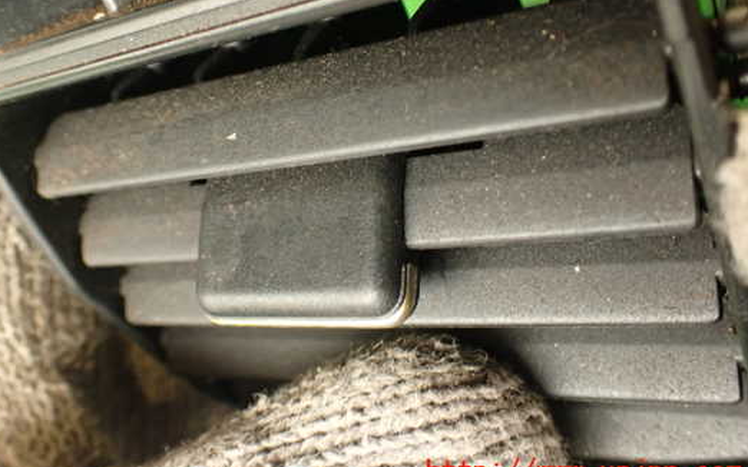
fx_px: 795
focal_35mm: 39
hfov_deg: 50.2
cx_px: 320
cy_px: 169
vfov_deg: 32.6
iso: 320
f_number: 2.4
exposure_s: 1/30
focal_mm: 5.79
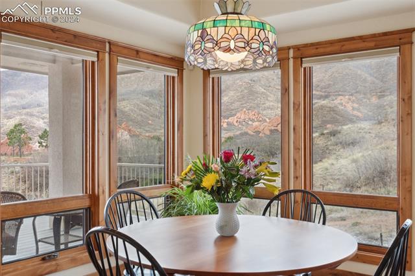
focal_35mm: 35
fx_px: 403
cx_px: 208
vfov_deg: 37.8
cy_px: 138
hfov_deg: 54.5
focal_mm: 35
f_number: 10
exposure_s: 1/5
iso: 200
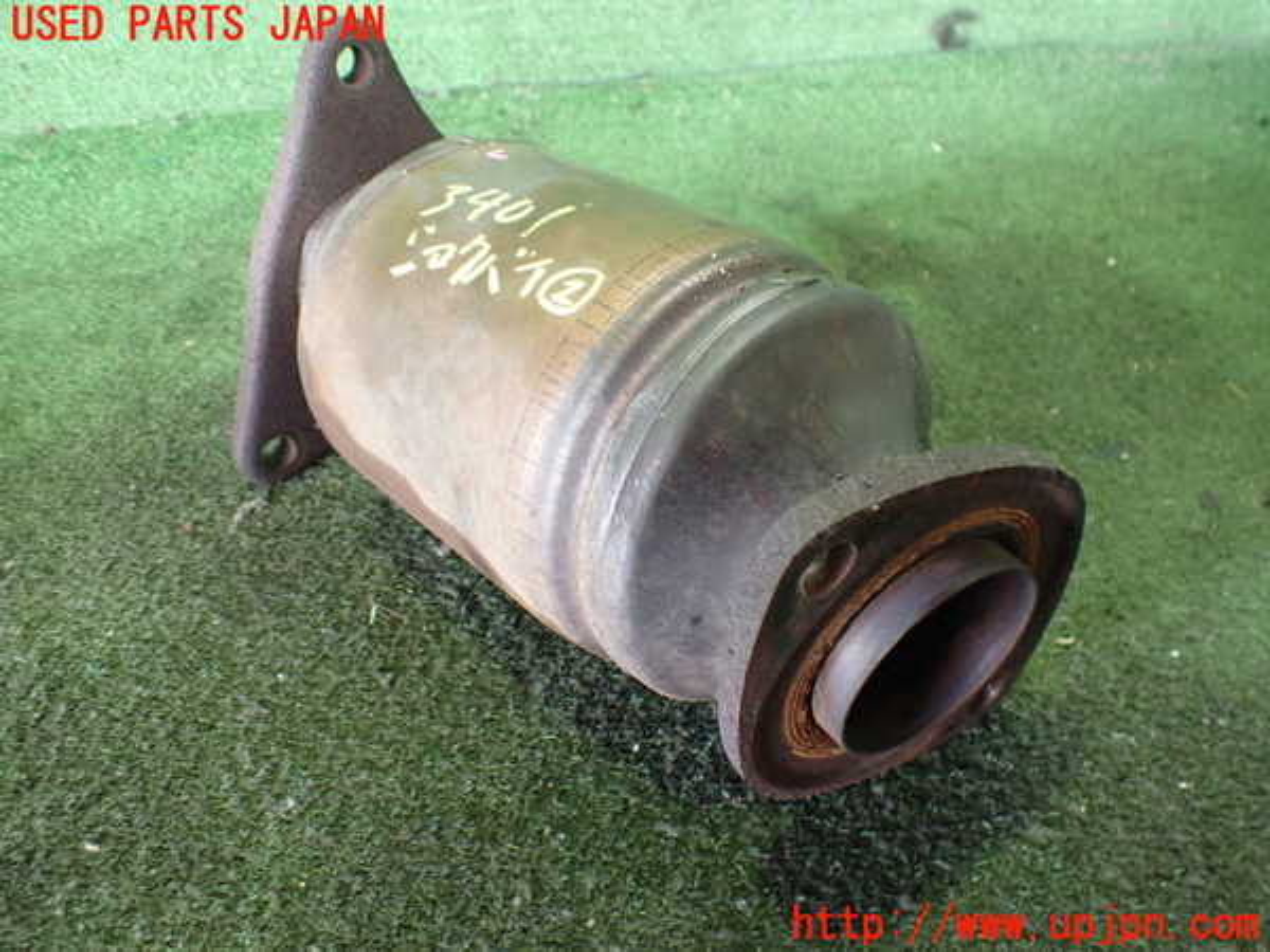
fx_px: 1101
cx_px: 635
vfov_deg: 46.8
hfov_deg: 60.0
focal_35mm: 30
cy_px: 476
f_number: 2.3
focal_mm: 5.4
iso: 800
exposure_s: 1/50
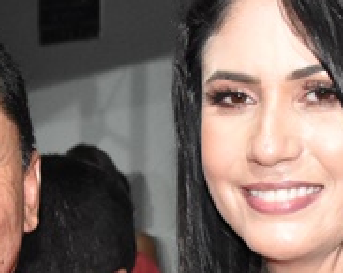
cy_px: 382
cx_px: 161
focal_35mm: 154
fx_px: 1562
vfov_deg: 9.8
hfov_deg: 12.5
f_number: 4.5
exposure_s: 1/100
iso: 2500
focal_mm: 20
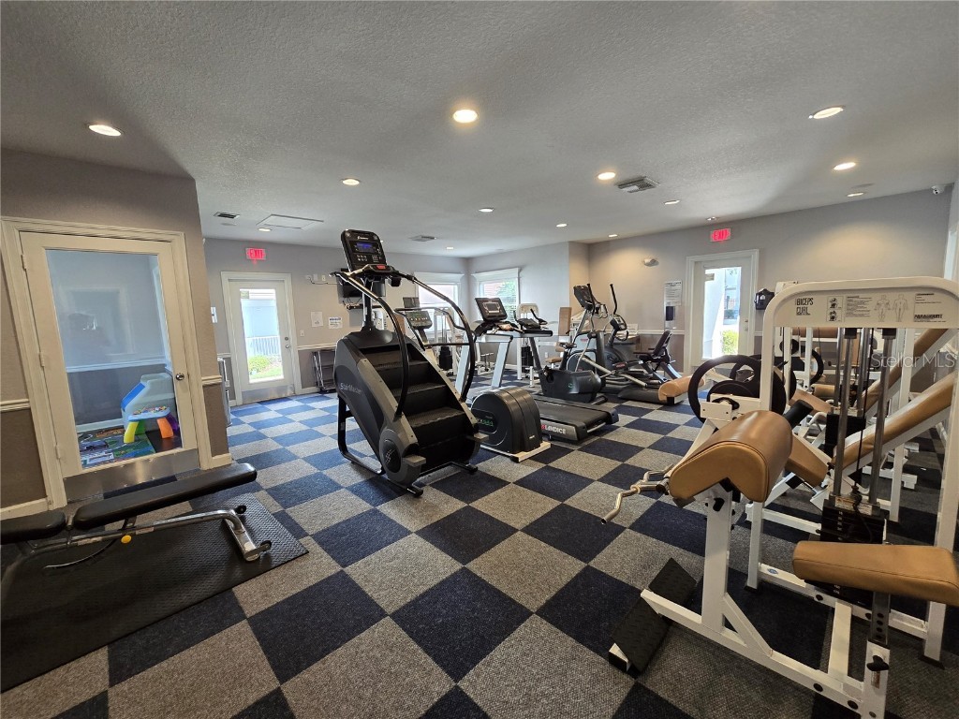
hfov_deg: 106.2
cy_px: 360
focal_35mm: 13
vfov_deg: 89.9
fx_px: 360
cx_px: 480
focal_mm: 2.2
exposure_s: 1/60
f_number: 2.2
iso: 250
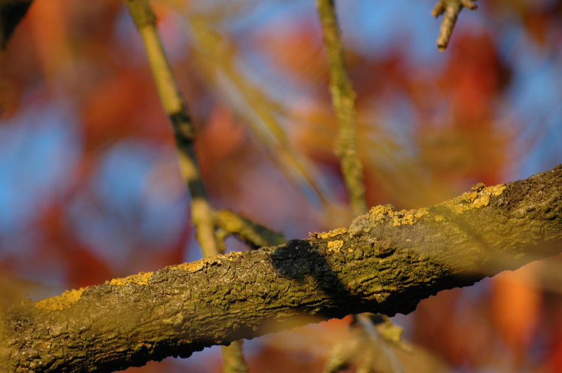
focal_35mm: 292
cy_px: 186
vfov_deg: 4.7
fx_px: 4561
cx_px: 281
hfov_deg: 7.1
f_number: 5
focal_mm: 195
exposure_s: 1/160
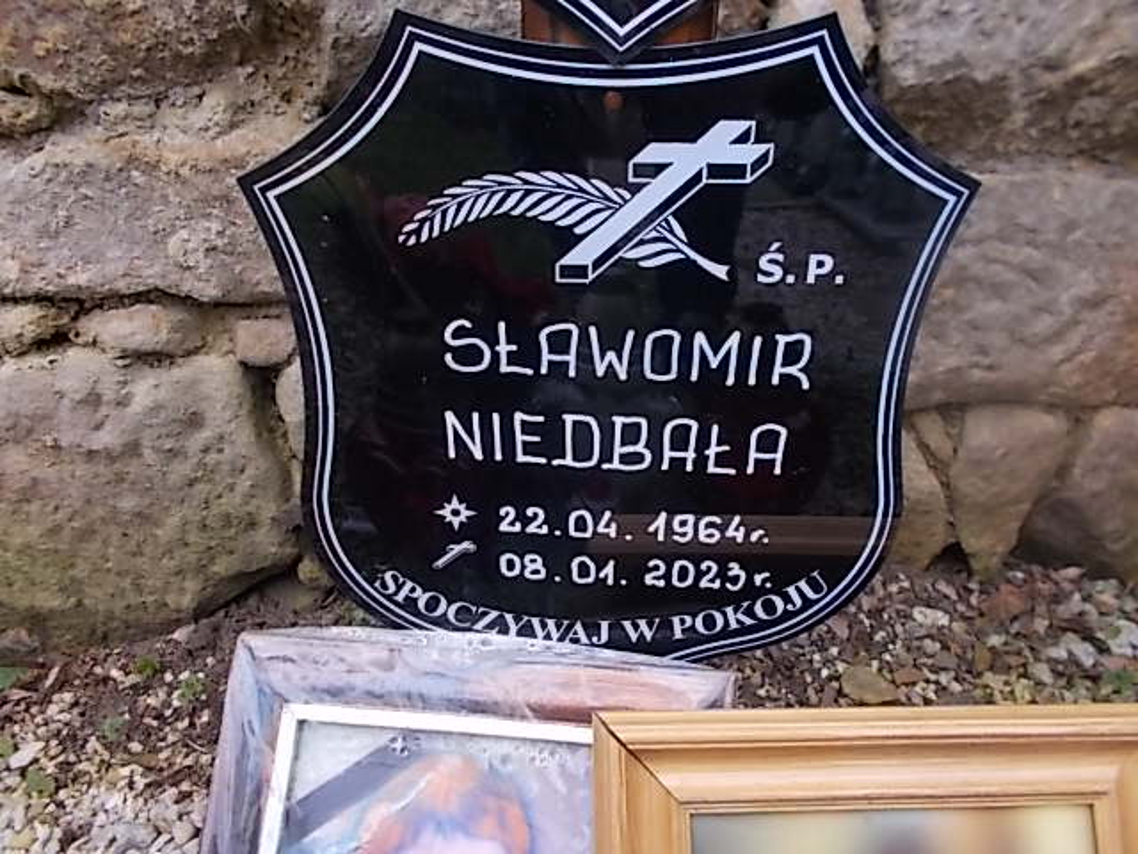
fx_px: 855
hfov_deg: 67.3
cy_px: 427
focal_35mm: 26
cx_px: 569
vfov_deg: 53.1
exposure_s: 1/100
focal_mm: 4.6
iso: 80
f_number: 3.2
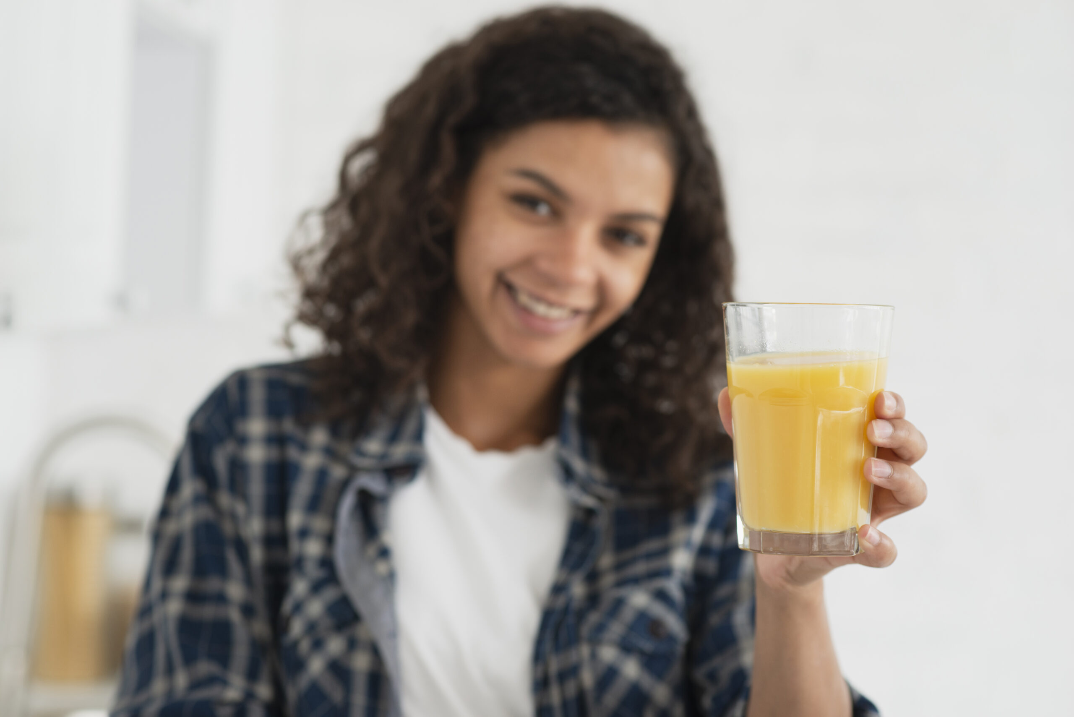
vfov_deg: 16.1
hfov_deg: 23.9
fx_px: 2537
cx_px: 537
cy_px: 358
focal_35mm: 85
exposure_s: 1/160
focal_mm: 85
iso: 400
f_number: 3.5
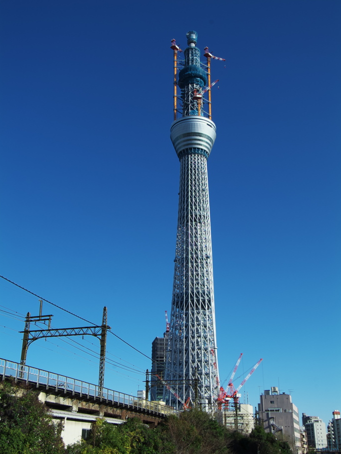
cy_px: 246
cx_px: 170
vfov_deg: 47.8
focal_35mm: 39
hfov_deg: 36.8
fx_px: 512
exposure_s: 1/500
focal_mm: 24
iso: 100
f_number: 5.6
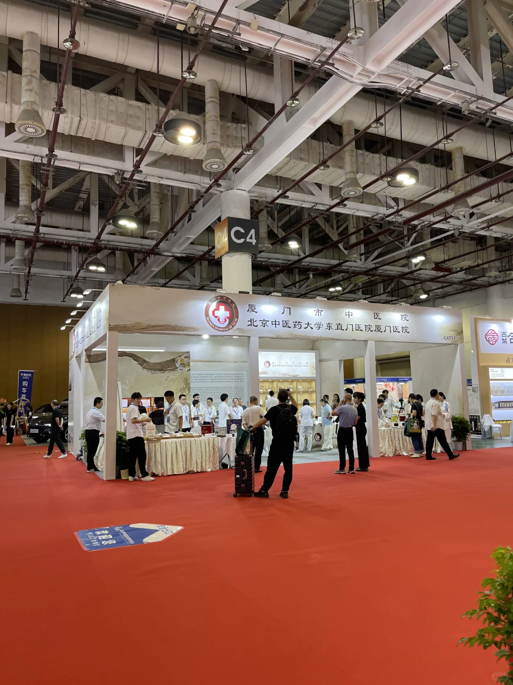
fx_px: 494
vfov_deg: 69.4
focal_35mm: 25
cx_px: 256
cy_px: 342
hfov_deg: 54.9
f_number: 1.6
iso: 125
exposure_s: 1/100
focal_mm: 5.1
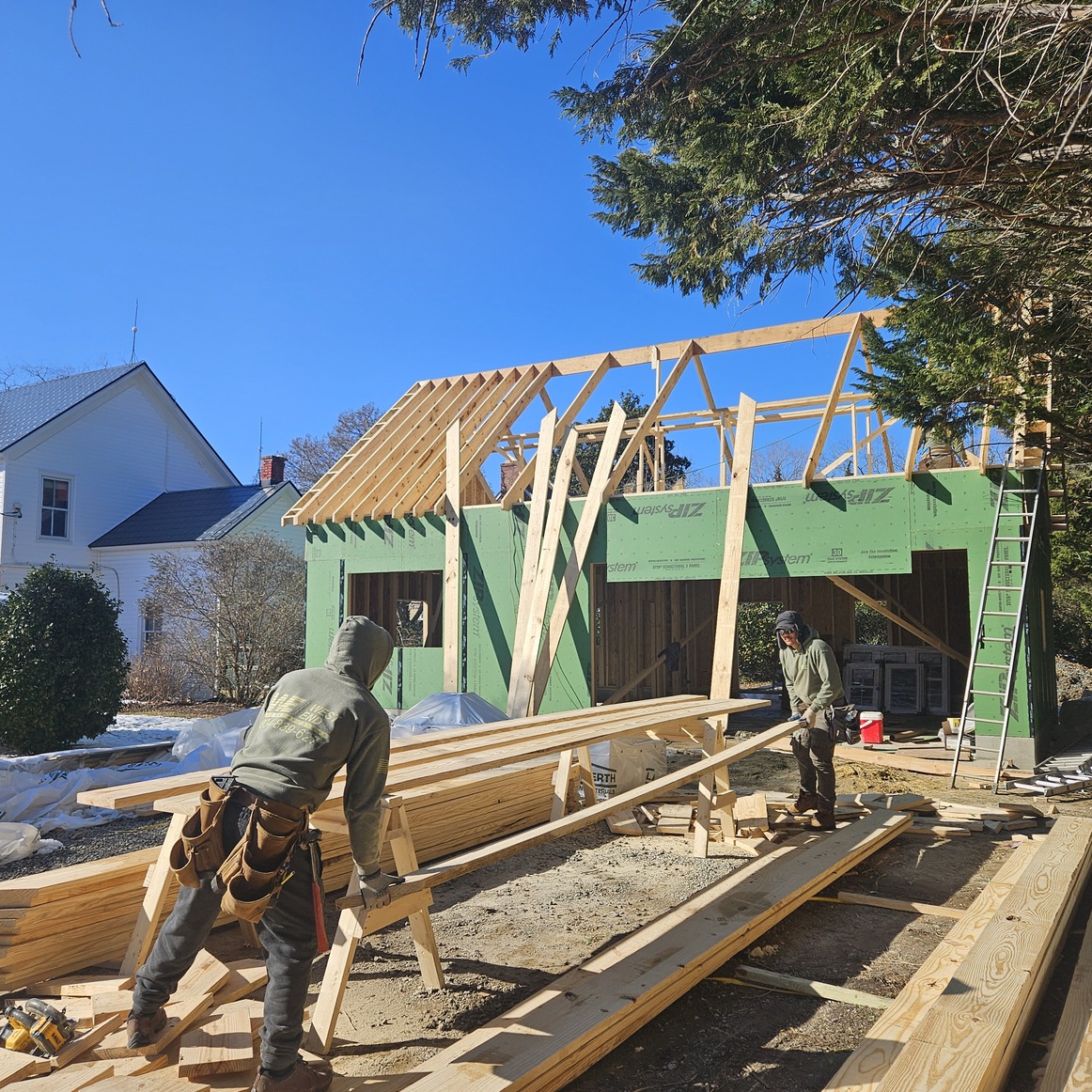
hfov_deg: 57.3
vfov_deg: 57.3
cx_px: 520
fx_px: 999
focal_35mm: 28
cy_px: 552
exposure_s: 1/1910
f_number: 1.8
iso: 25
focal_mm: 5.4
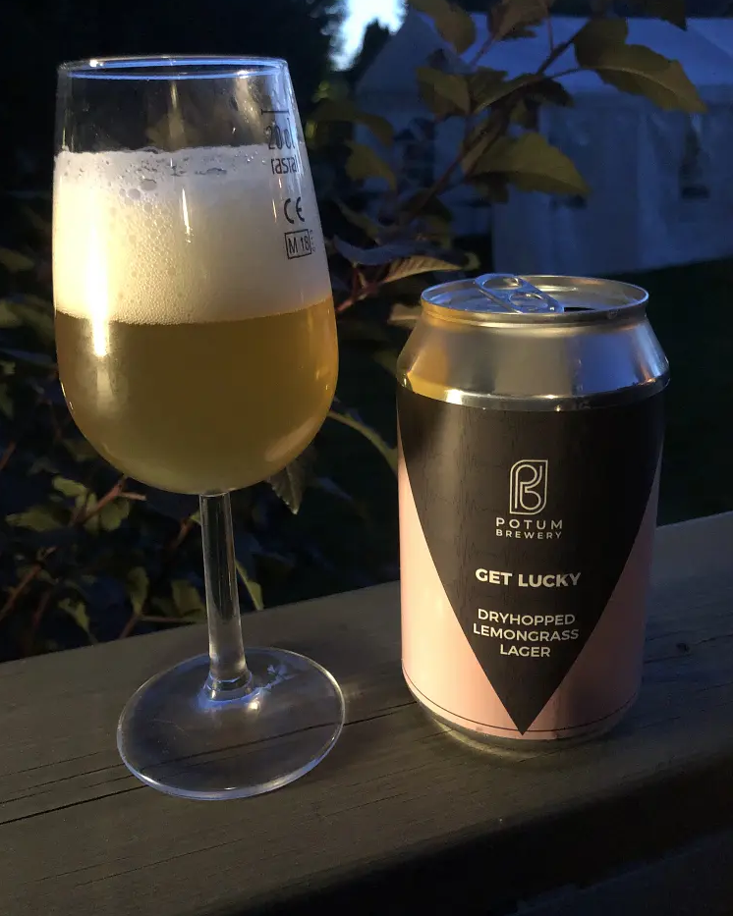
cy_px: 433
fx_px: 814
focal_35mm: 30
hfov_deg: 48.5
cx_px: 358
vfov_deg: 58.7
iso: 640
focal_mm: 3.99
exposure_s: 1/4
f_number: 1.8
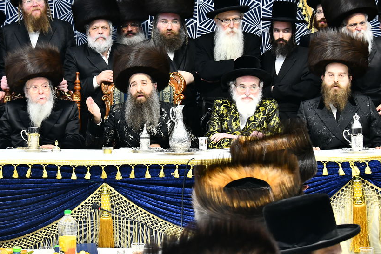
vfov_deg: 14.5
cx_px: 138
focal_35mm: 94
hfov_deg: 21.6
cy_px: 76
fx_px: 995
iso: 1600
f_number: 5.6
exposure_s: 1/125
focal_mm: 55
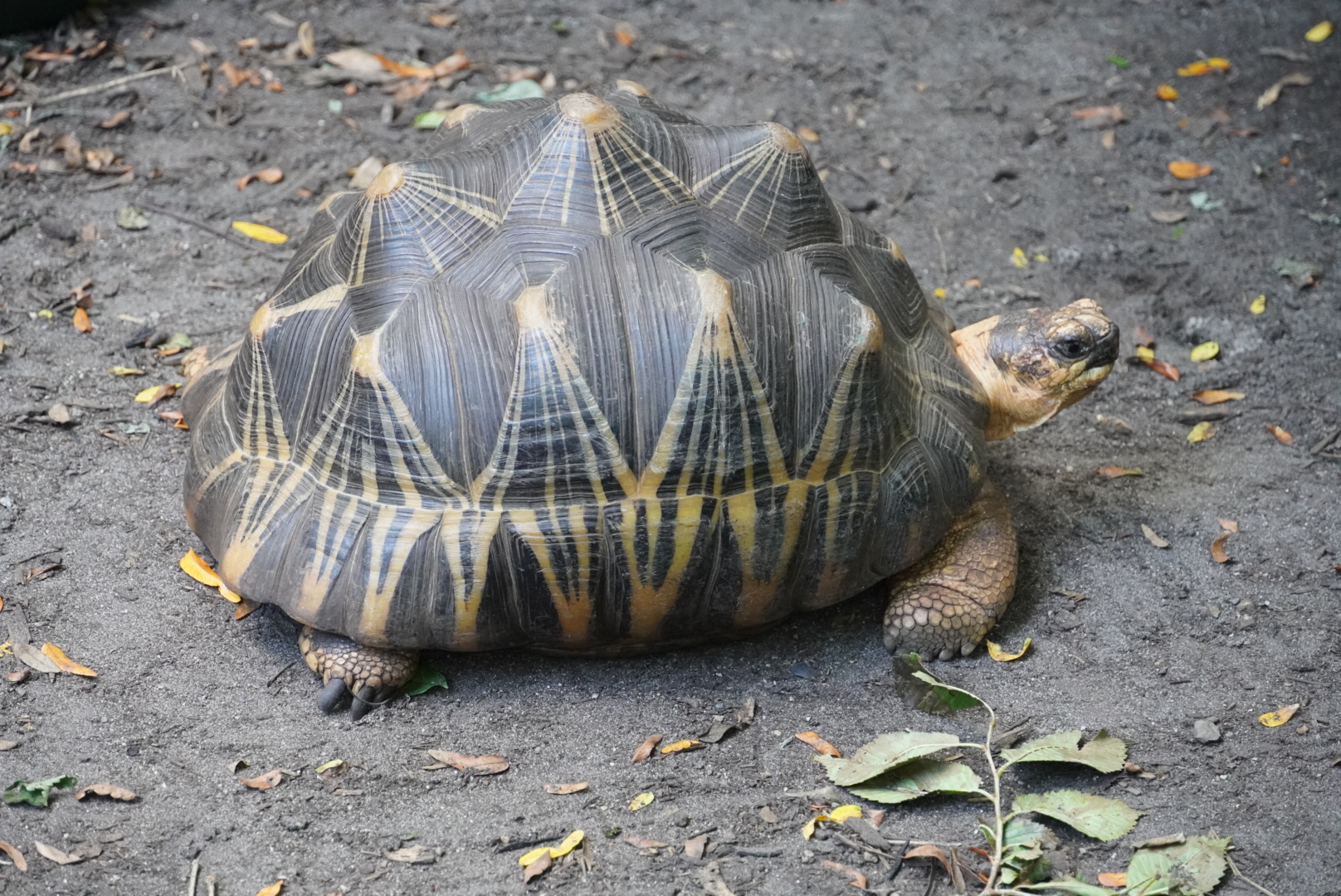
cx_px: 670
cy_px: 448
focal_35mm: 150
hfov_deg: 13.7
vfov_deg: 9.2
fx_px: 5591
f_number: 5.6
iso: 3200
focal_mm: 100
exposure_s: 1/160
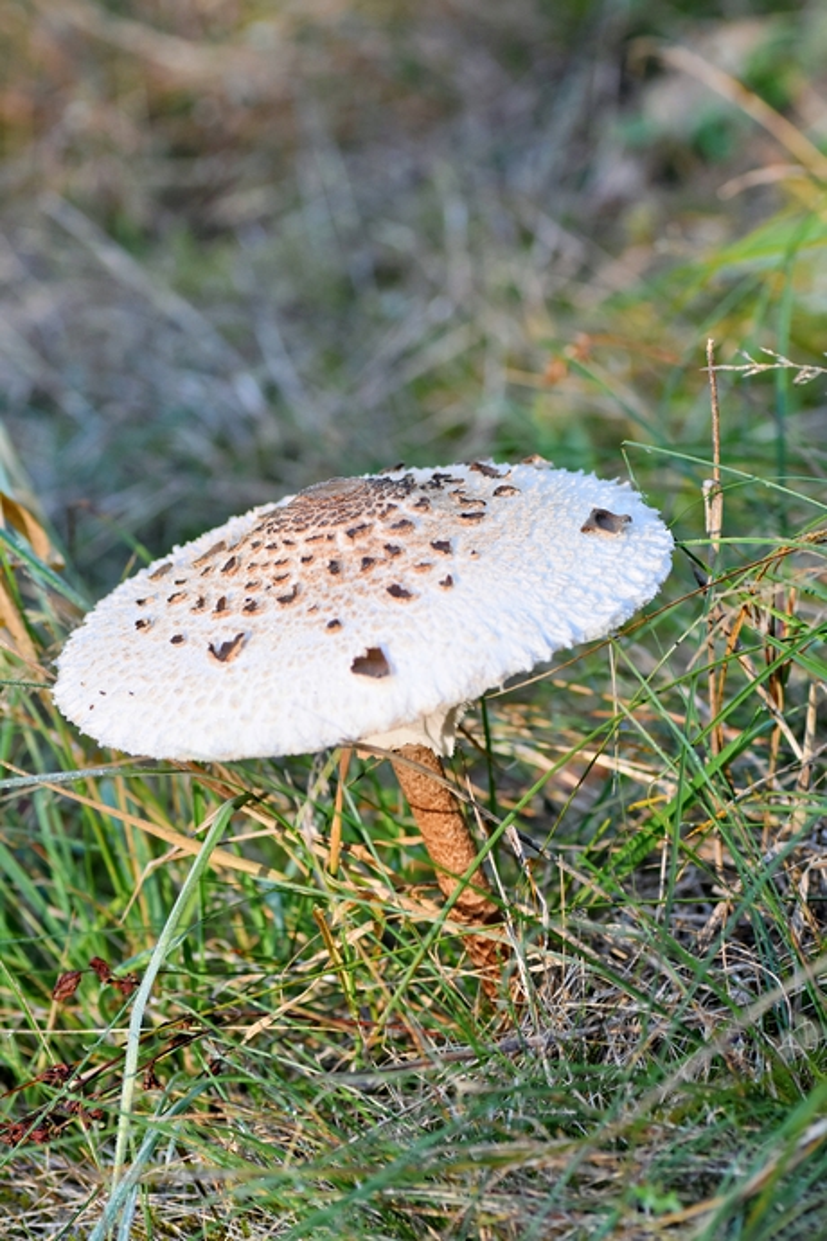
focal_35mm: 135
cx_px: 414
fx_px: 4652
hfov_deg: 10.2
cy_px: 620
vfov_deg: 15.2
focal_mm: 90
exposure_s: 1/500
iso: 800
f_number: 5.6
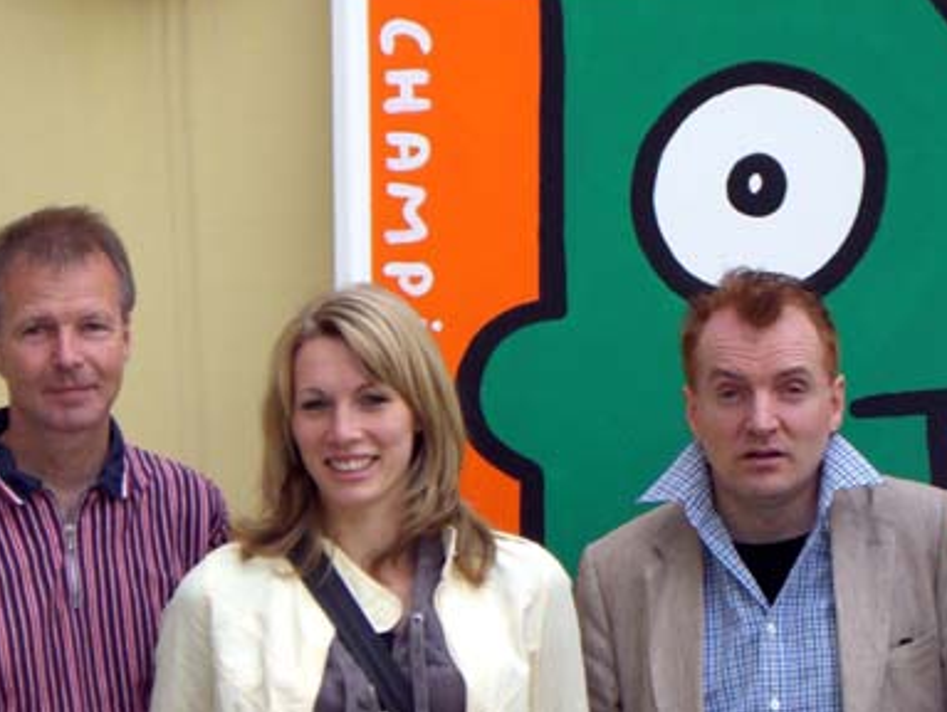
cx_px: 586
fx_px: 3697
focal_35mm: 135
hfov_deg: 14.6
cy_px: 407
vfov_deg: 11.0
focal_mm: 15.3
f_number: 4.6
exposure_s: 1/60
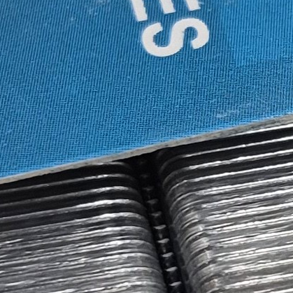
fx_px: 1858
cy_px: 97
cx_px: 418
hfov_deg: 8.8
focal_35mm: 194
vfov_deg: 9.0
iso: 160
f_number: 1.8
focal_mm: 5.4
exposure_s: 1/120
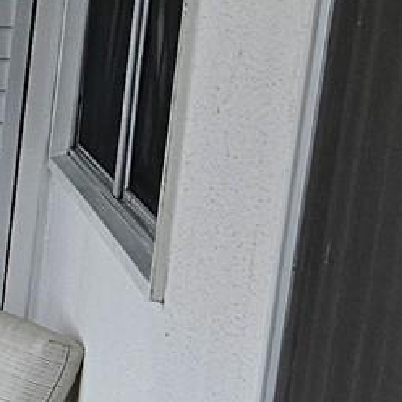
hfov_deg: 9.3
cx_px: -548
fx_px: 2207
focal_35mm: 168
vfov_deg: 10.2
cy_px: 483
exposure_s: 1/207
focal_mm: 5.4
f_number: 1.8
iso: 50
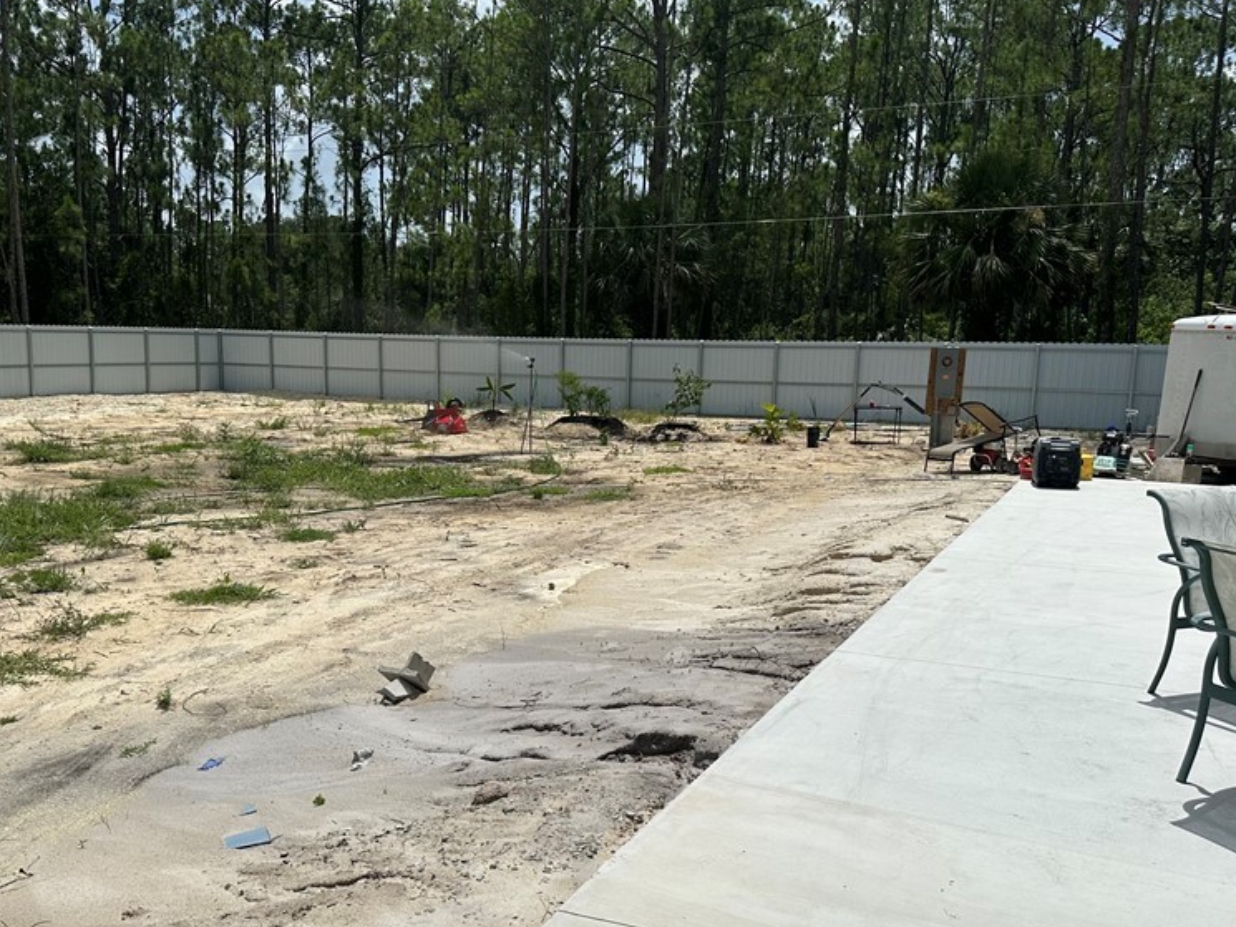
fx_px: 1178
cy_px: 561
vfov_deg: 42.7
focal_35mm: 33
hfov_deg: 55.3
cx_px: 564
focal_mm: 6.86
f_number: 1.78
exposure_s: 1/13699
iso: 80
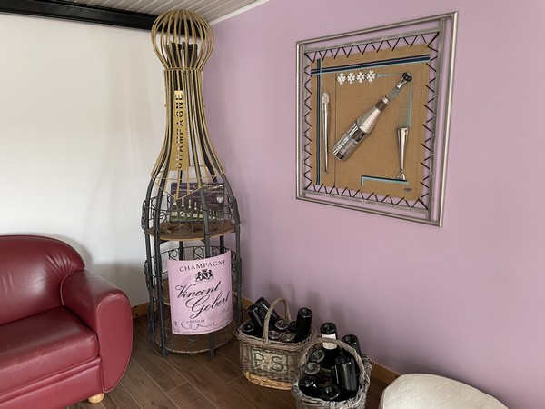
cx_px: 272
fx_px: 409
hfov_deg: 67.3
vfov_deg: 53.1
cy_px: 204
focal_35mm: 26
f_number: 1.6
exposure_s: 1/60
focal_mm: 4.2
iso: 160
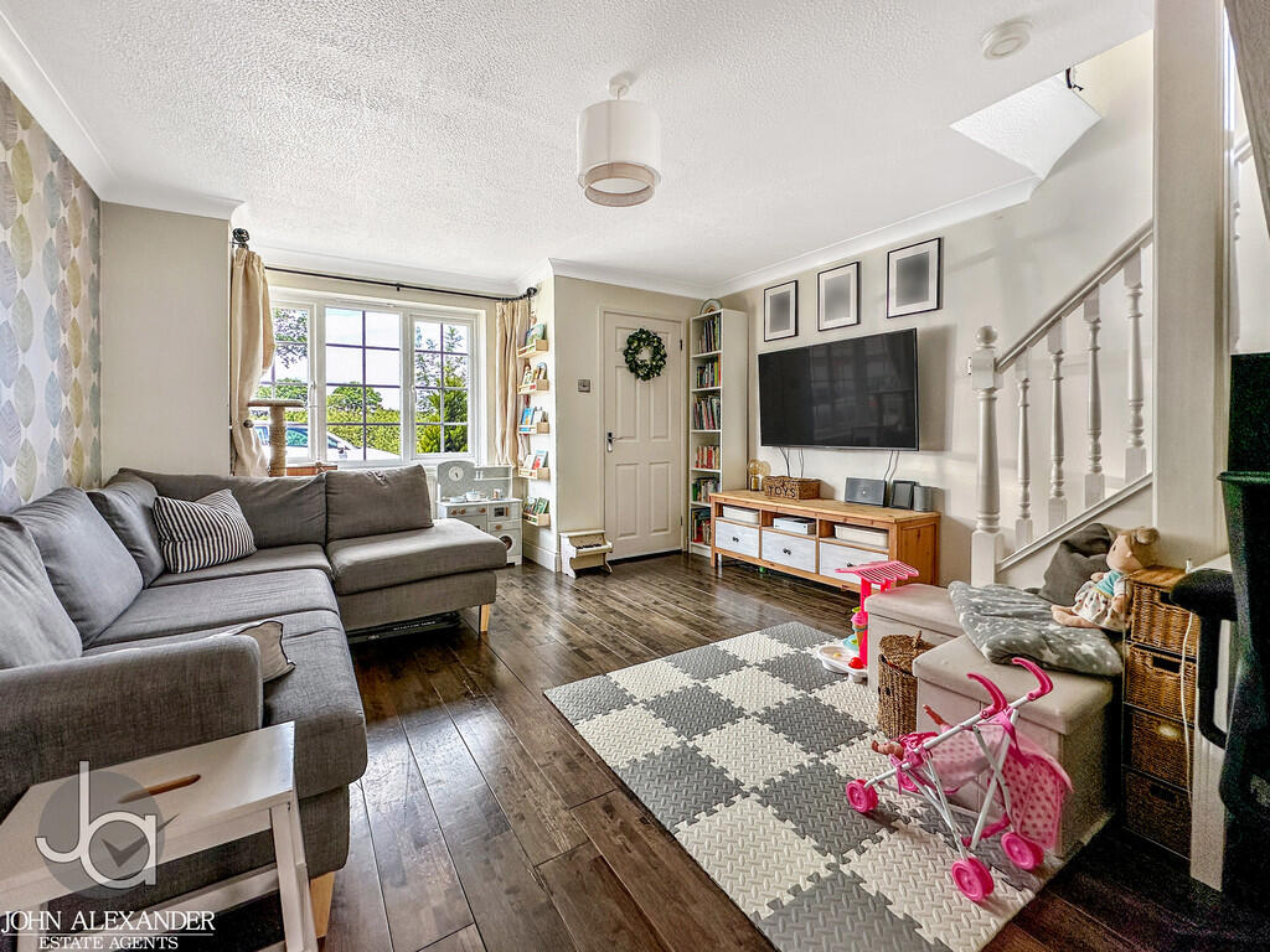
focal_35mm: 14
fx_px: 514
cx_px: 635
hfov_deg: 102.1
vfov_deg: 85.7
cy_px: 476
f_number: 2.2
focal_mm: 2.22
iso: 40
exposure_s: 1/130
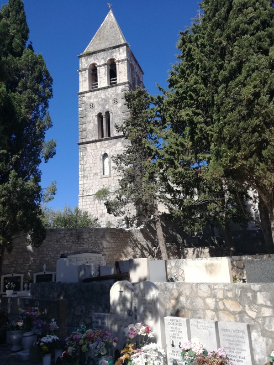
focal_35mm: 27
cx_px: 137
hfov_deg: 51.4
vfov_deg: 65.3
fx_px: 285
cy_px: 182
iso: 50
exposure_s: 1/1261
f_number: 2
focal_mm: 3.79
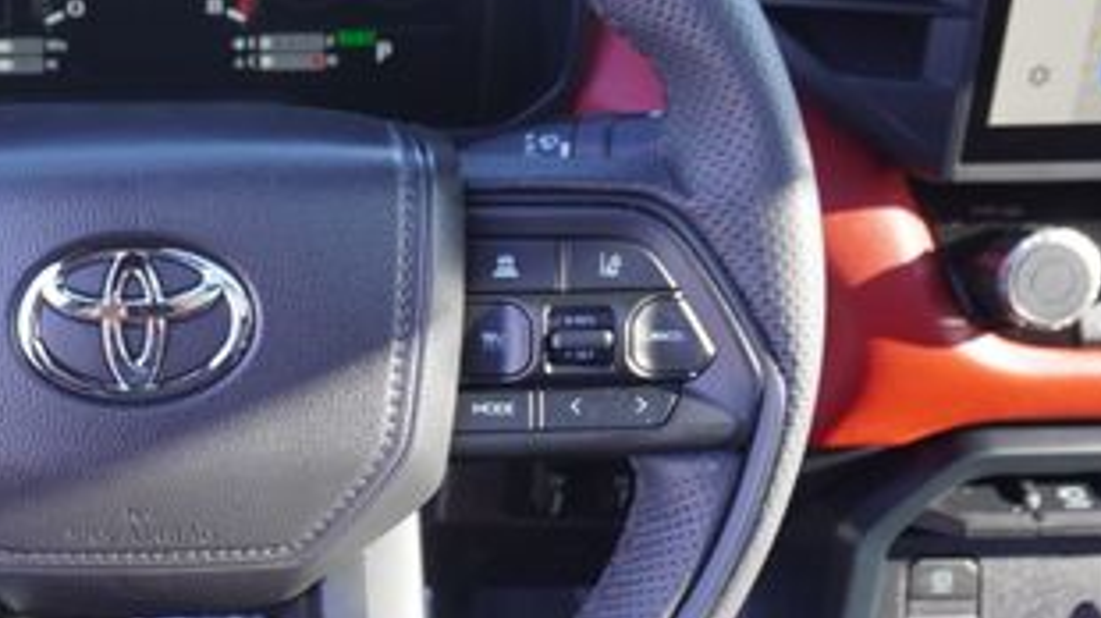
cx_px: 99
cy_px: 302
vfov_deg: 23.0
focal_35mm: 52
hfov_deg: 37.2
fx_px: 1517
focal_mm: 16
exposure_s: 1/60
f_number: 4
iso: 320
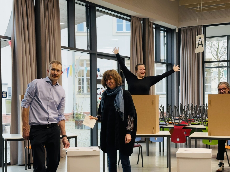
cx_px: 135
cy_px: 110
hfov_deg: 30.2
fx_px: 425
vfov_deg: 22.9
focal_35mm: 64
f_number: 1.78
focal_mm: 6.86
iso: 125
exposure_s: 1/60
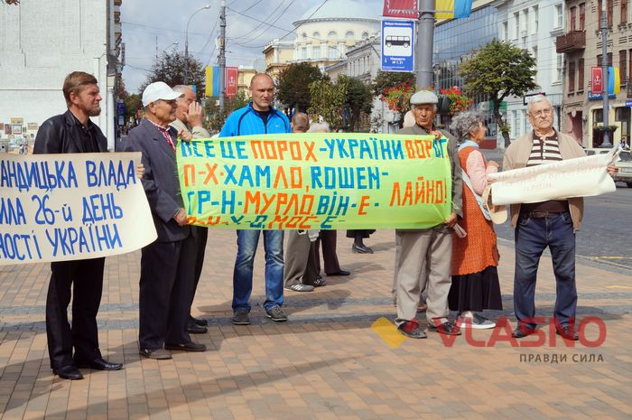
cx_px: 316
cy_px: 210
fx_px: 1052
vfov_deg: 22.6
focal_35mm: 60
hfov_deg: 33.4
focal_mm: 40
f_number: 11
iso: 100
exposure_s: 1/160
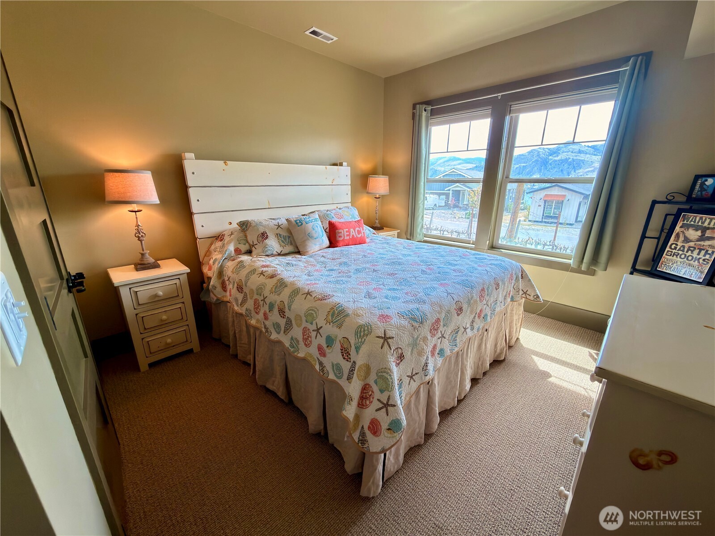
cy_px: 268
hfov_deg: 102.1
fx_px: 289
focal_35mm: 14
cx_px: 358
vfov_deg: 85.7
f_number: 2.2
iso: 100
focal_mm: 2.22
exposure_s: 1/120
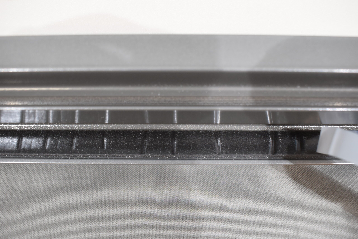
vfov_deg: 36.9
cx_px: 179
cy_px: 120
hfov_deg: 53.1
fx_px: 358
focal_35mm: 36
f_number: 5.6
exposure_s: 1/60
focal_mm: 24
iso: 640
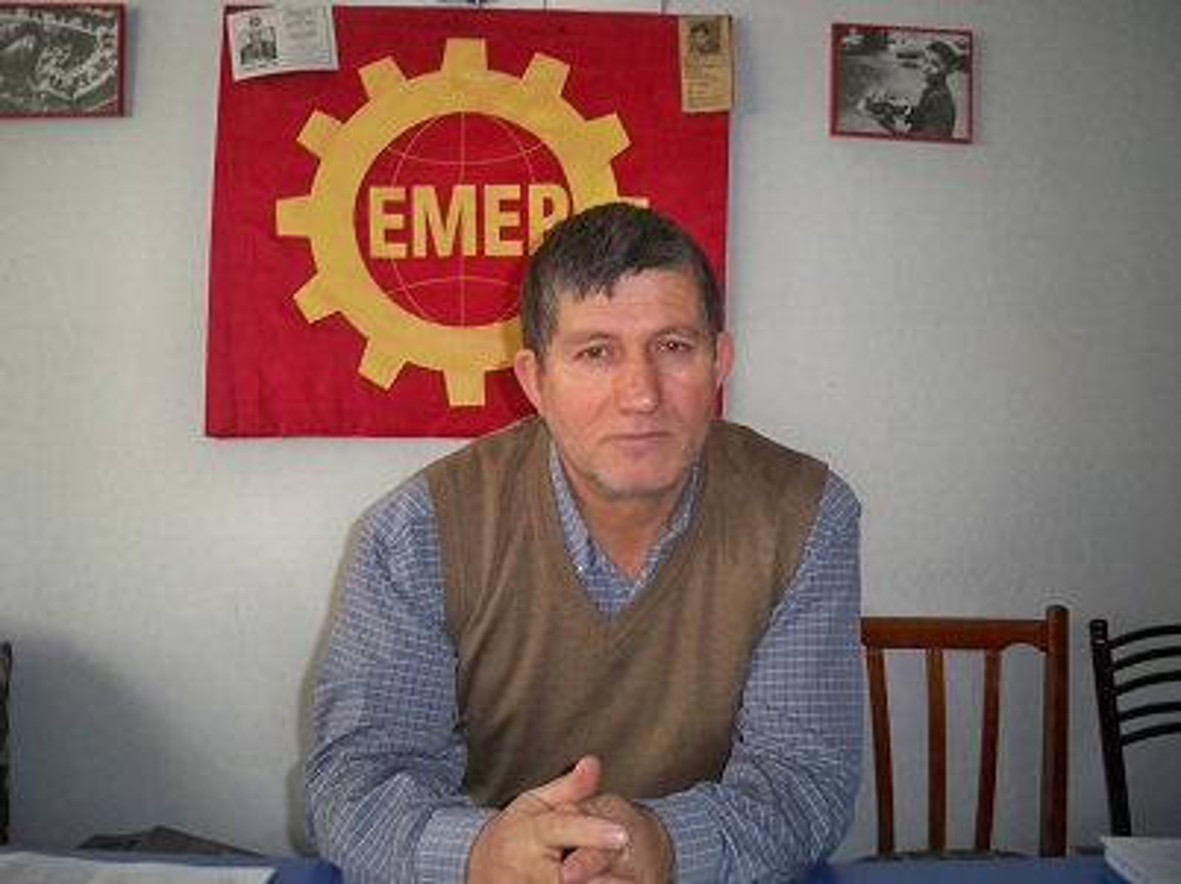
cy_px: 442
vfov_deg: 40.7
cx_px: 590
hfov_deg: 52.7
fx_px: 1193
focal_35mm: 35
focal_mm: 6.3
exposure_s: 1/60
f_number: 3.1
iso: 200
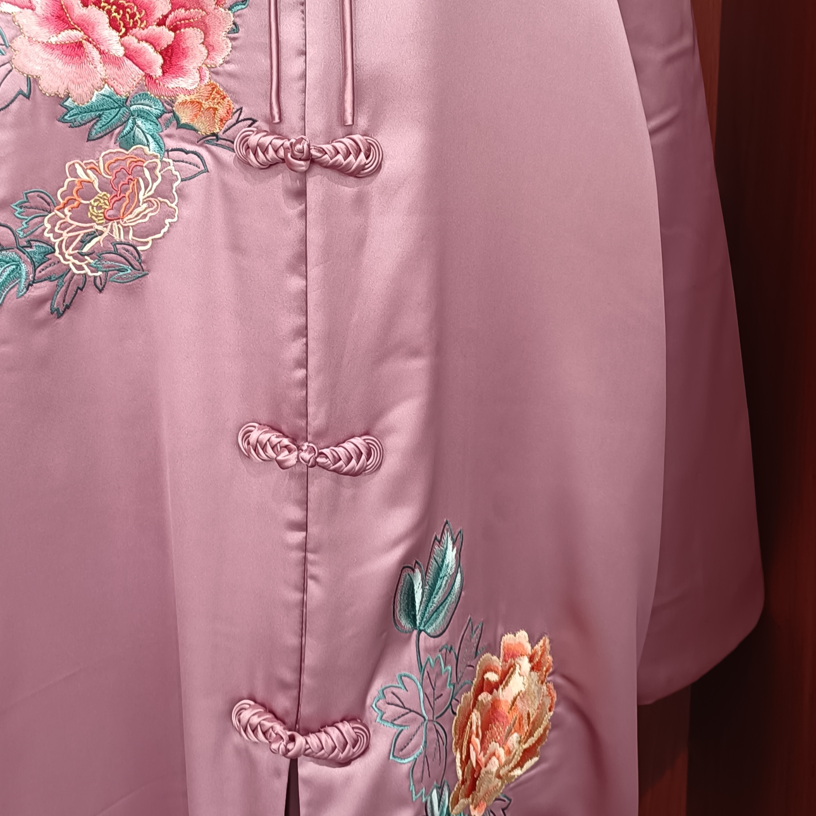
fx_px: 1120
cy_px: 264
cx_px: 376
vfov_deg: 39.5
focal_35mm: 42
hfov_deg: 40.0
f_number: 1.9
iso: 178
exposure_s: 1/50
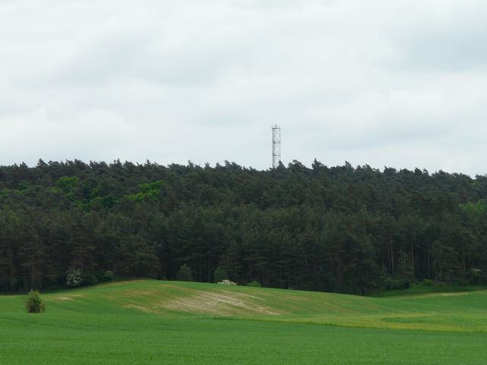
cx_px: 292
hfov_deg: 10.1
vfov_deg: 7.6
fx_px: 2758
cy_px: 209
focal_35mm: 196
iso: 100
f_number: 5.6
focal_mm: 25.9
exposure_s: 1/400
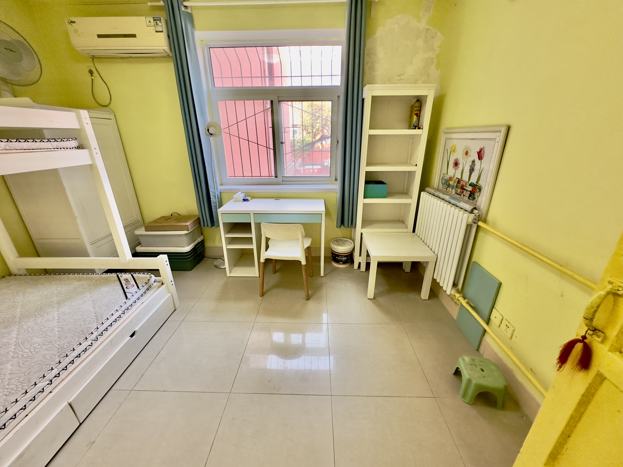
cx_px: 312
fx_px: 252
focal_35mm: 14
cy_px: 234
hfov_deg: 102.1
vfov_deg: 85.7
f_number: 2.2
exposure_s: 1/100
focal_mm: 2.22
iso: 200
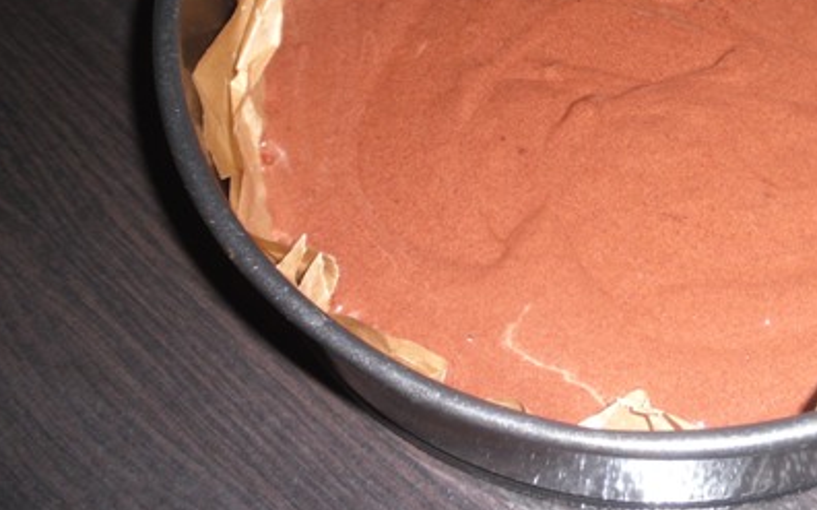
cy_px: 68
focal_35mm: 48
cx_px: 627
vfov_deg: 26.1
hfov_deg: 40.5
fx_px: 1068
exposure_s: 1/45
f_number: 3.4
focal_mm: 5.1
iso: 80
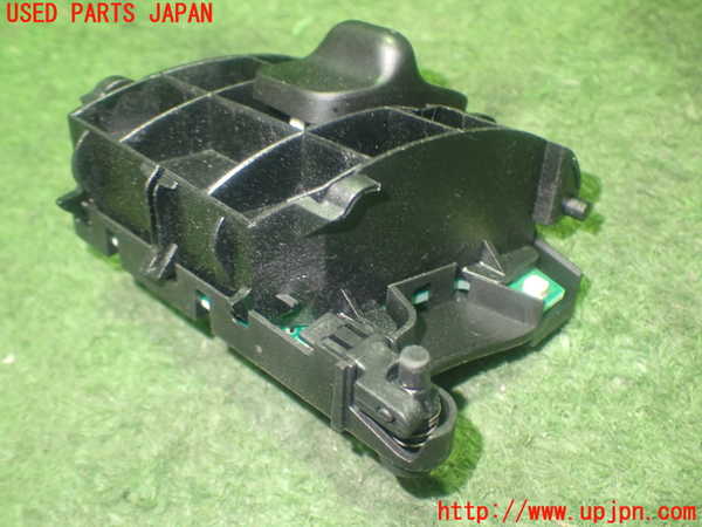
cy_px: 264
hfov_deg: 49.0
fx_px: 771
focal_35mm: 38
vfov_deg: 37.7
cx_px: 351
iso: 800
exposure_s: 1/20
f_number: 2.7
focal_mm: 6.83
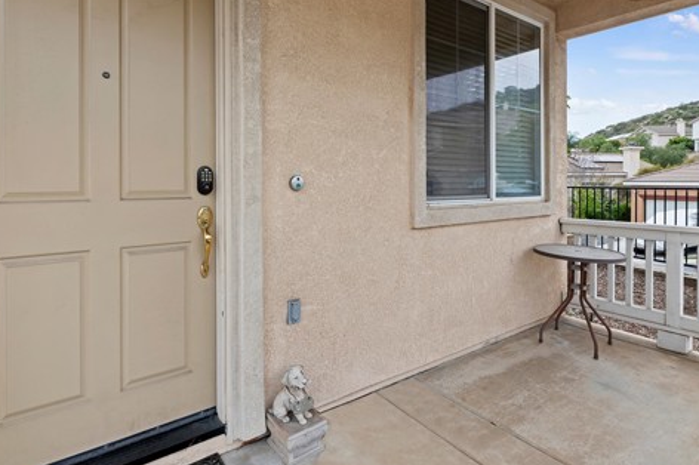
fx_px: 369
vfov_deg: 63.9
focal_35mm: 19
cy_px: 188
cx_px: 336
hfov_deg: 86.9
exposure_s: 1/50
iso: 500
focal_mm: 14
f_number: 14
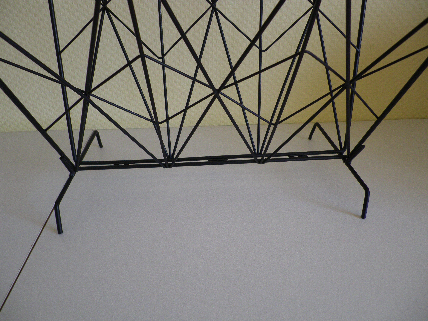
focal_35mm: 28
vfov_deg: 49.7
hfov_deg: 63.4
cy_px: 160
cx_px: 214
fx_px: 346
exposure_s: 1/60
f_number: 2.6
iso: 64
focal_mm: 4.9
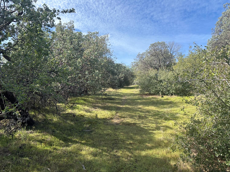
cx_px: 115
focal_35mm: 24
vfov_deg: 56.8
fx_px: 159
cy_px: 86
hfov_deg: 71.6
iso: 80
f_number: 1.78
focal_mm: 6.86
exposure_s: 1/1949
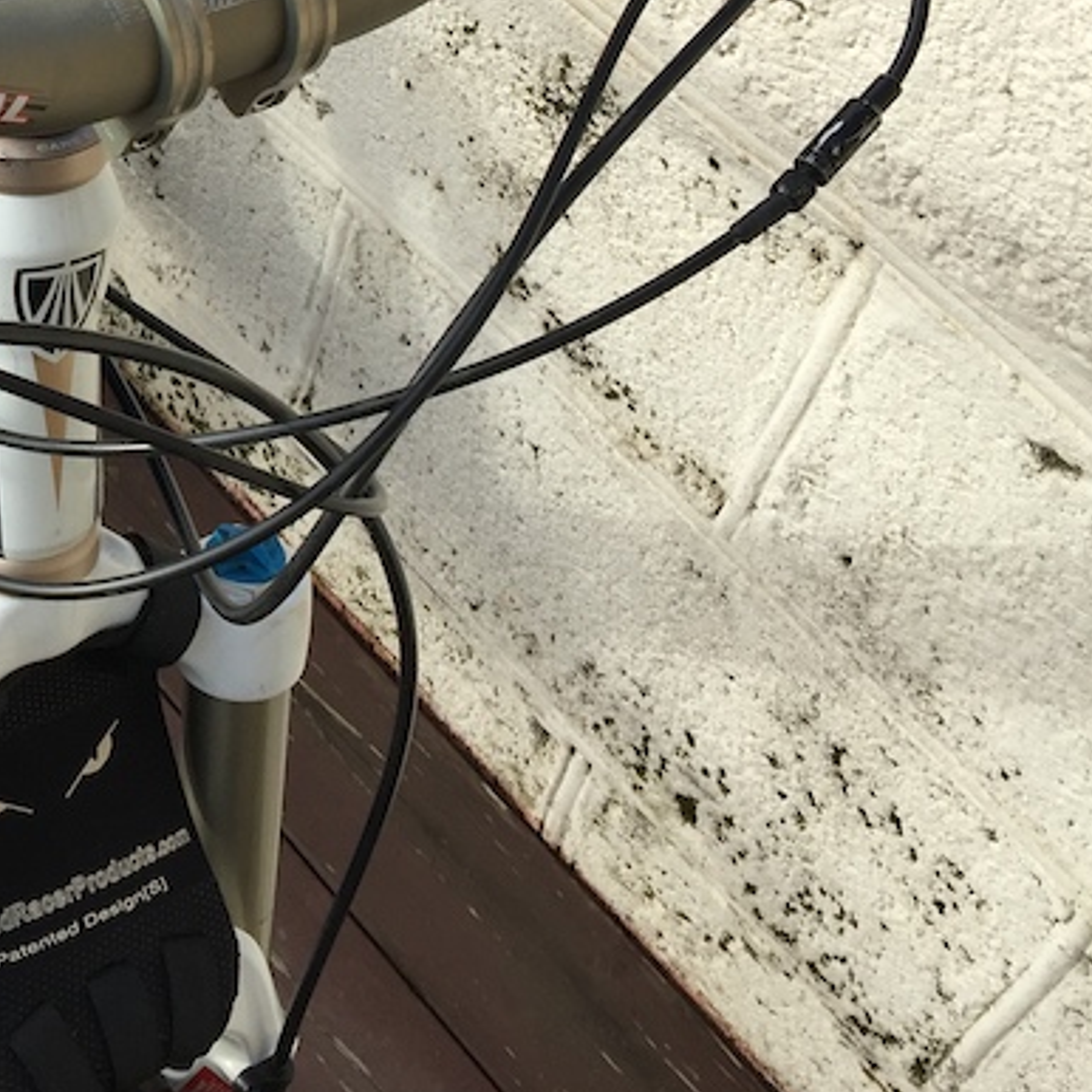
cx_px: -45
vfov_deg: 24.5
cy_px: 71
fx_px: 2427
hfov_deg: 24.0
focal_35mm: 68
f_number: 2.2
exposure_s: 1/791
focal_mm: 4.15
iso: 32
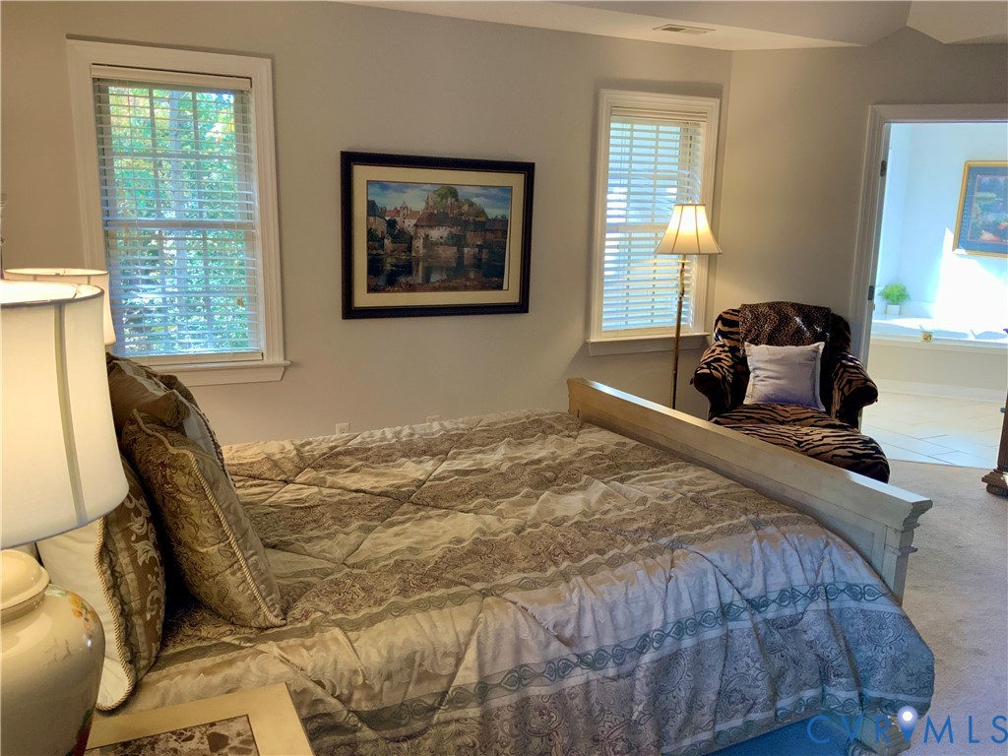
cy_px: 378
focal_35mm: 29
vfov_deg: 48.2
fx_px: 844
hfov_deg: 61.7
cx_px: 504
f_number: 1.8
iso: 100
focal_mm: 3
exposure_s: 1/60
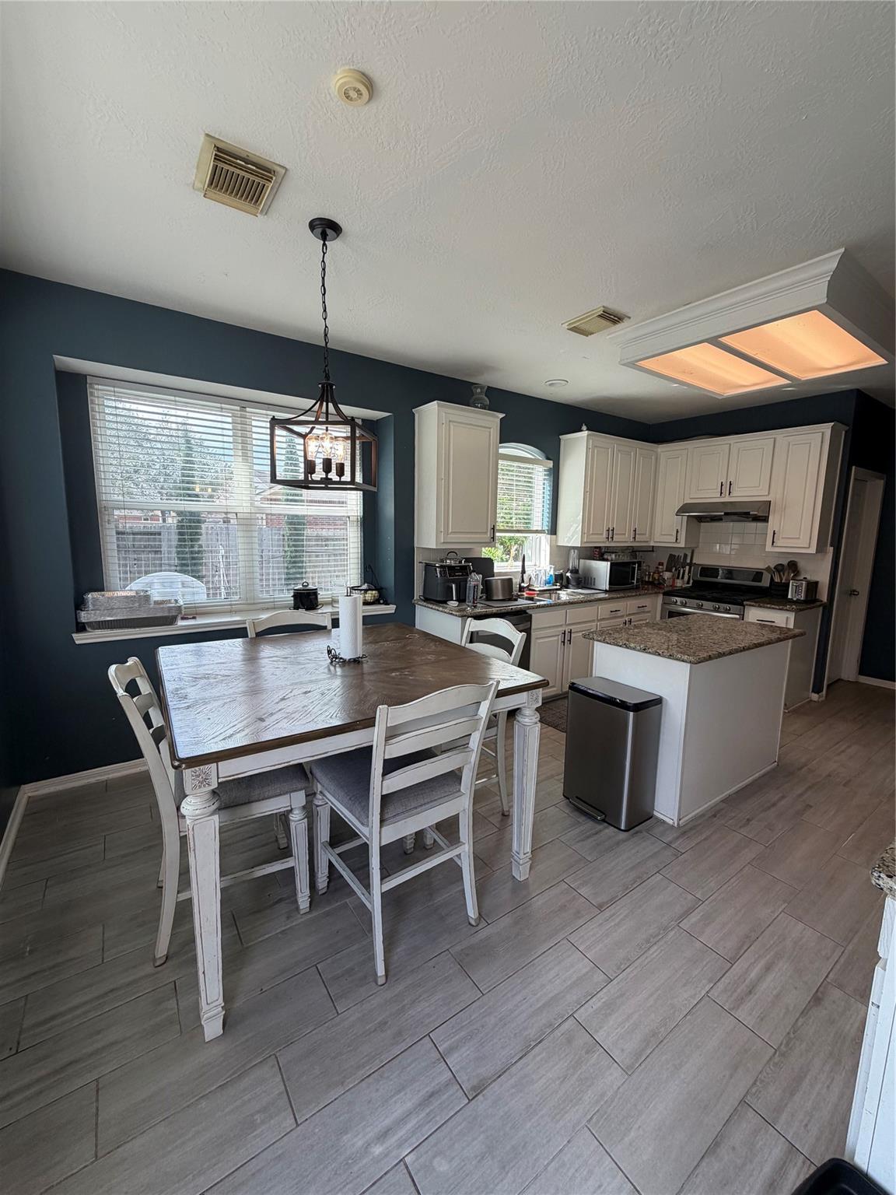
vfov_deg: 102.1
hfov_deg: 85.7
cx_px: 448
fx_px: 483
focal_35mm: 14
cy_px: 598
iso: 50
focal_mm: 2.22
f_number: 2.2
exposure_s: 1/138
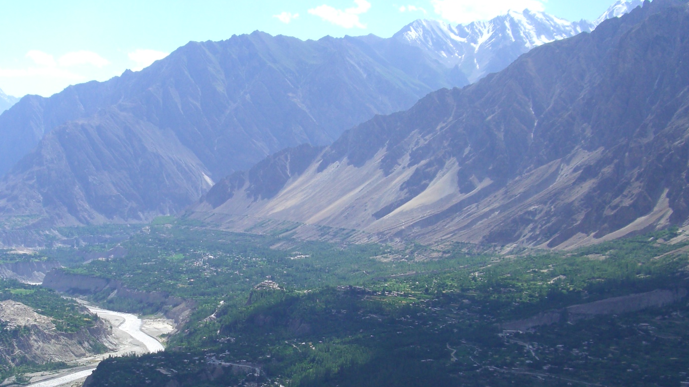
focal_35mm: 62
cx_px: 232
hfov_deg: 33.6
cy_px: 293
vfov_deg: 19.3
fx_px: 1133
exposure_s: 1/250
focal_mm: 7.9
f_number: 5.6
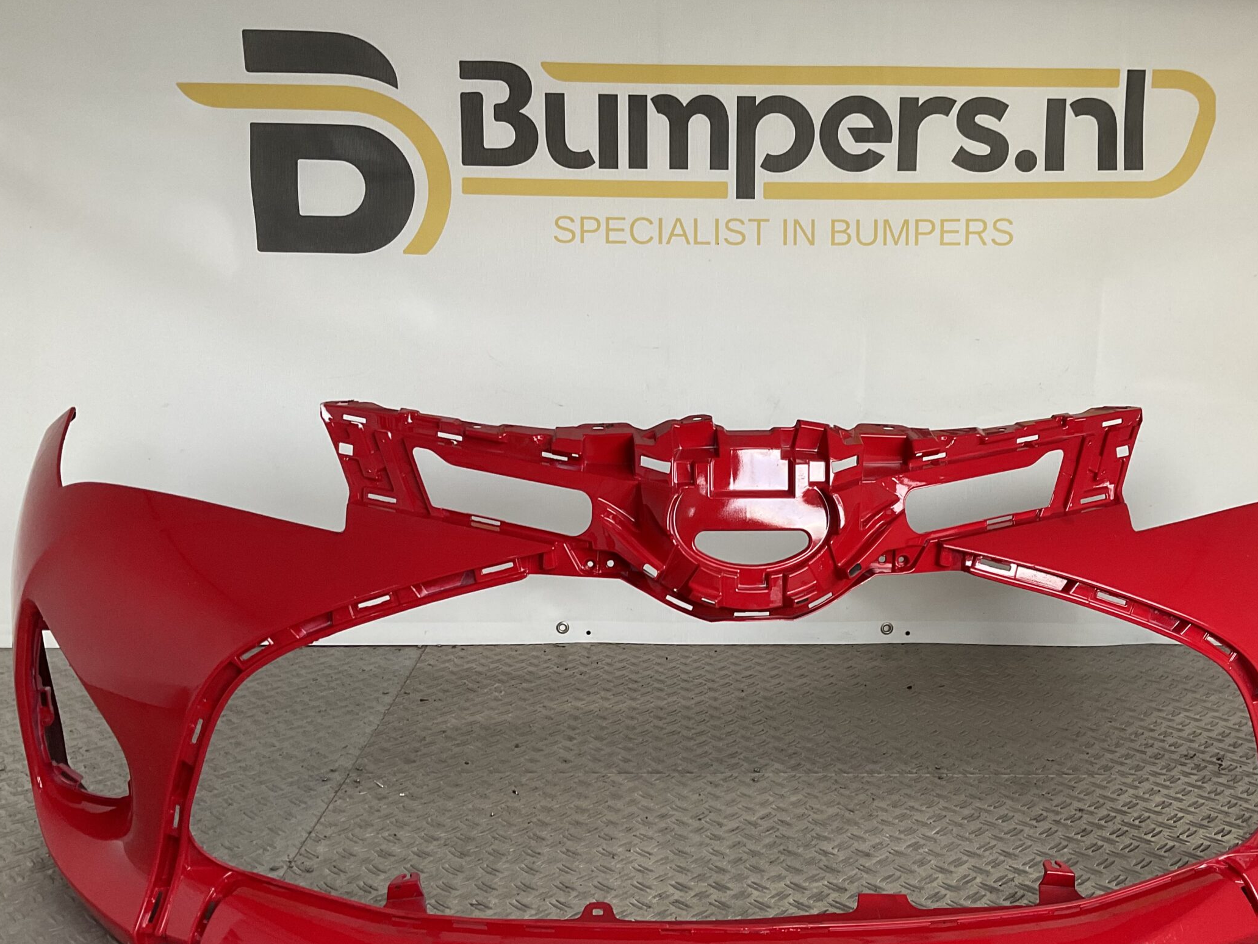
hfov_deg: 51.2
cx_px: 715
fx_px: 1308
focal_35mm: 36
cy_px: 541
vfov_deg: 39.6
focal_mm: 3
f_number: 1.8
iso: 50
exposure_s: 1/50
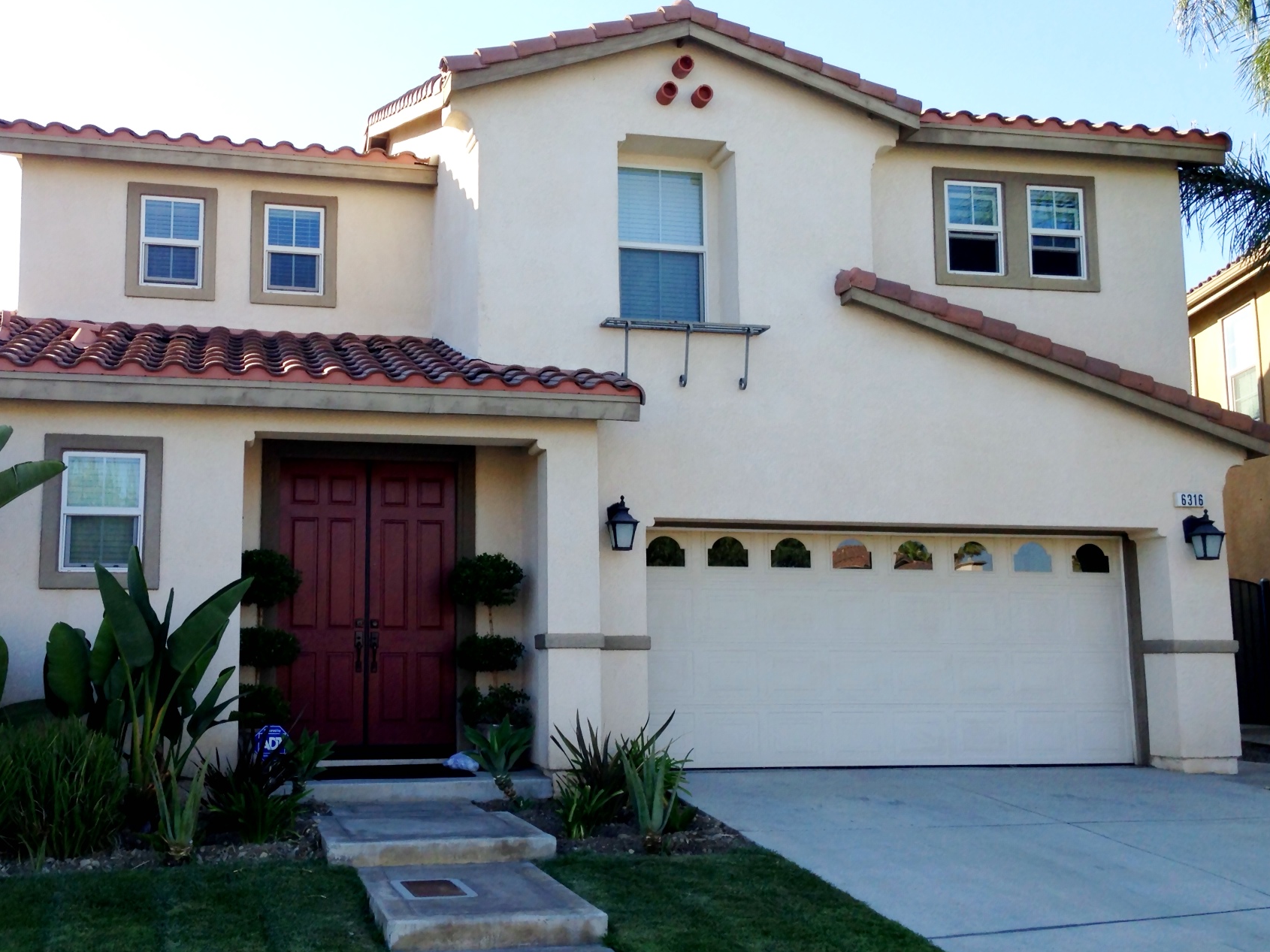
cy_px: 476
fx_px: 1467
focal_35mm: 40
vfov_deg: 36.0
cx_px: 514
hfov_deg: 46.6
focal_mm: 4.13
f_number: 2.4
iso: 50
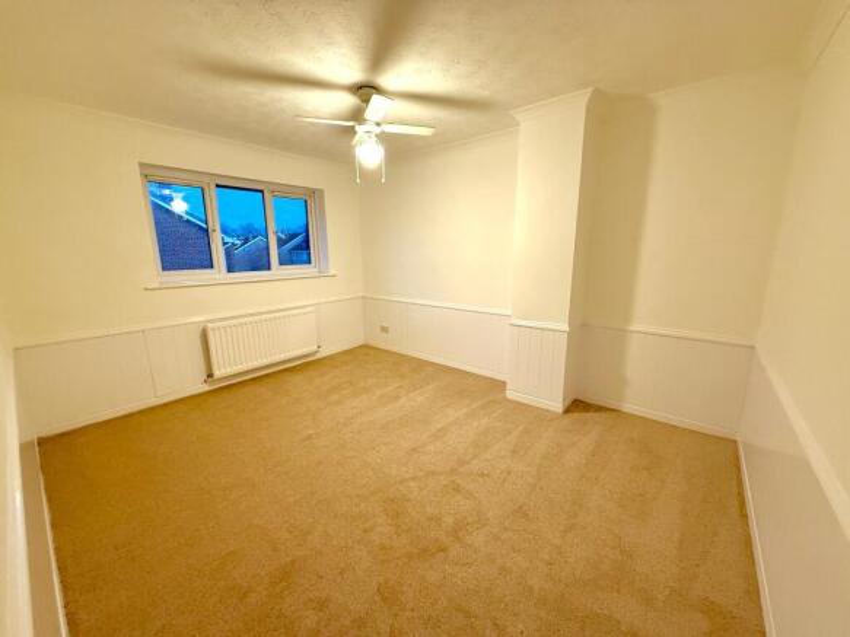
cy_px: 318
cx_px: 425
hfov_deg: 102.1
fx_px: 344
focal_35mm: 14
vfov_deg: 85.7
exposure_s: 1/60
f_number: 2.2
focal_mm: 2.22
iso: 400
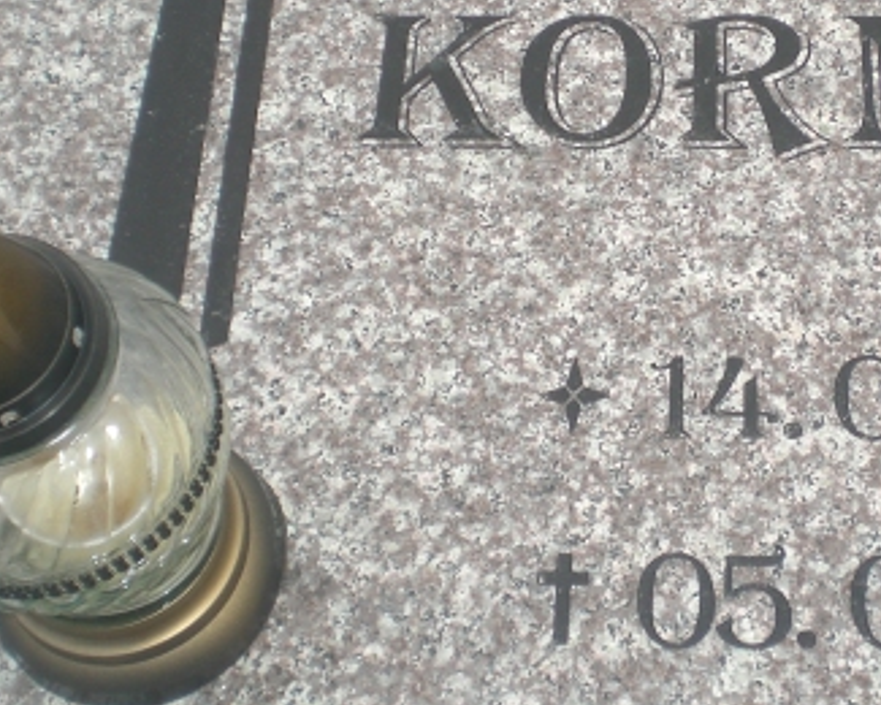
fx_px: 1903
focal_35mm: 73
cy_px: 193
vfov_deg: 20.8
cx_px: 645
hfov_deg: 25.8
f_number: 3.1
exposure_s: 1/100
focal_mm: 6.3
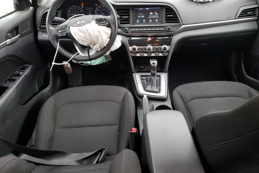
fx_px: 201
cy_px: 79
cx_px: 128
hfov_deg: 65.5
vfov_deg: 46.3
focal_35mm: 28
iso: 81
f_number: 1.5
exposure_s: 1/100
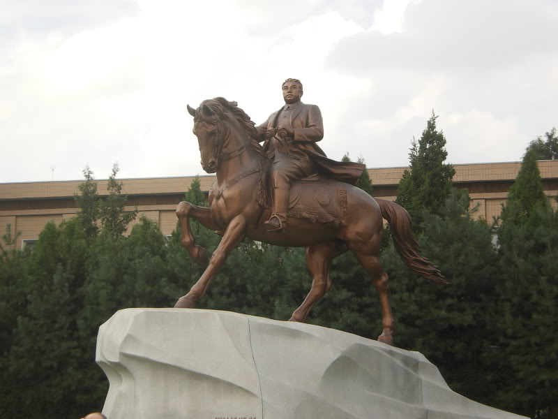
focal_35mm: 82
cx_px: 279
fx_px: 1322
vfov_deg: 18.0
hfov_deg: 23.8
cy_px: 210
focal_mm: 14.3
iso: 50
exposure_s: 1/100
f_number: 7.2
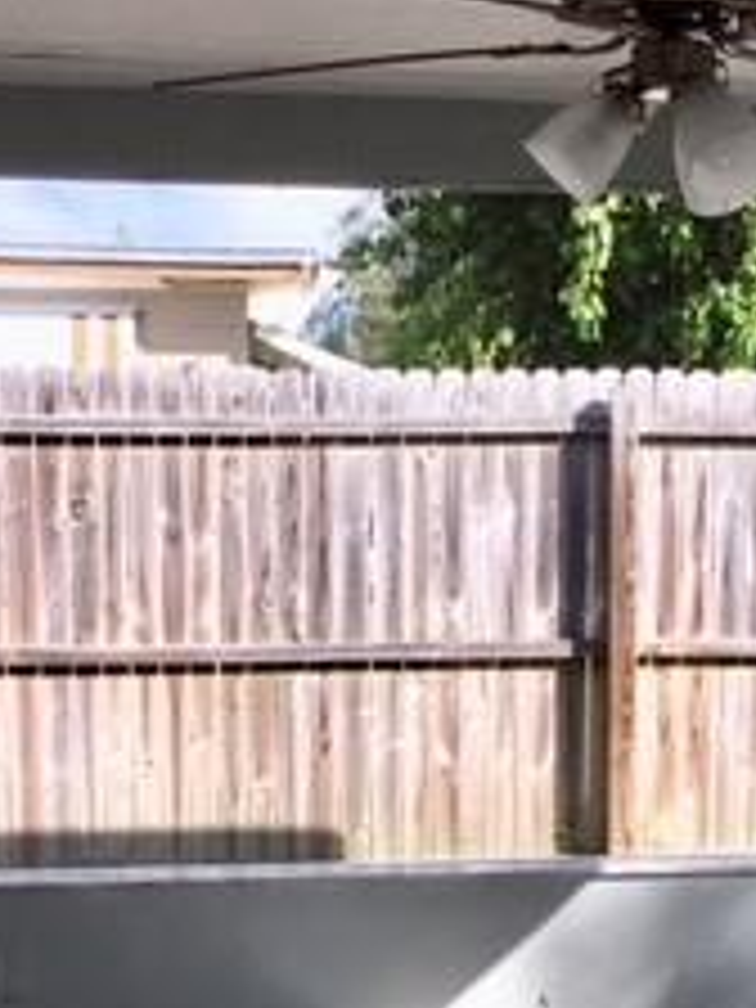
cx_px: 621
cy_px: 824
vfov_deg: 23.2
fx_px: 2417
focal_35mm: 83
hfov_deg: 17.6
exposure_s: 1/845
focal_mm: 4.15
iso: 25
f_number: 2.2
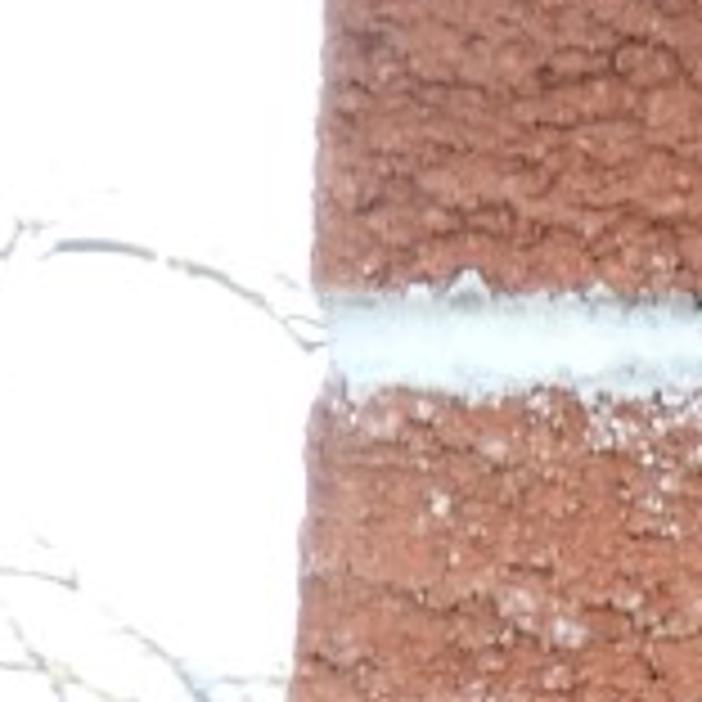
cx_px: 2930
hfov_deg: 4.8
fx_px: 7503
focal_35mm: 327
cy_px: 1786
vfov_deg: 5.2
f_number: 3.8
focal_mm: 7.2
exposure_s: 1/60
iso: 100
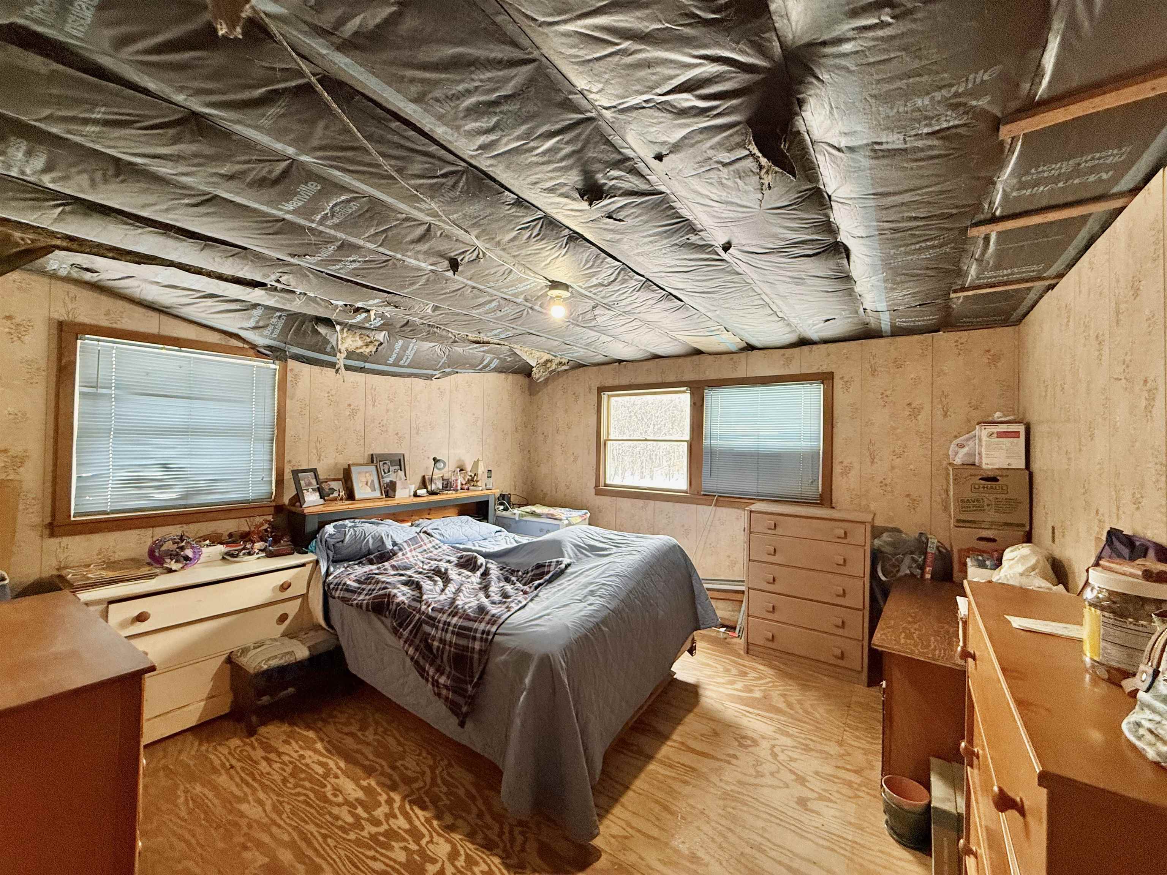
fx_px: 472
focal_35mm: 14
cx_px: 584
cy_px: 438
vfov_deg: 85.7
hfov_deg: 102.1
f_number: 2.2
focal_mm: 2.22
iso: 250
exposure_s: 1/60
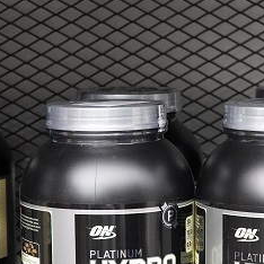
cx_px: 153
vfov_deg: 15.6
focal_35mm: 111
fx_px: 958
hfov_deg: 15.7
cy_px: 195
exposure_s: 1/400
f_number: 4
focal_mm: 34
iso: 6400
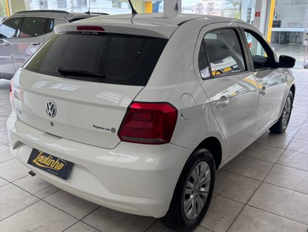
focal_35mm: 24
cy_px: 116
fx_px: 214
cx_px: 154
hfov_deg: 71.5
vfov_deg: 56.9
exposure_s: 1/120
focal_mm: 6.76
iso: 80
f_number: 1.78
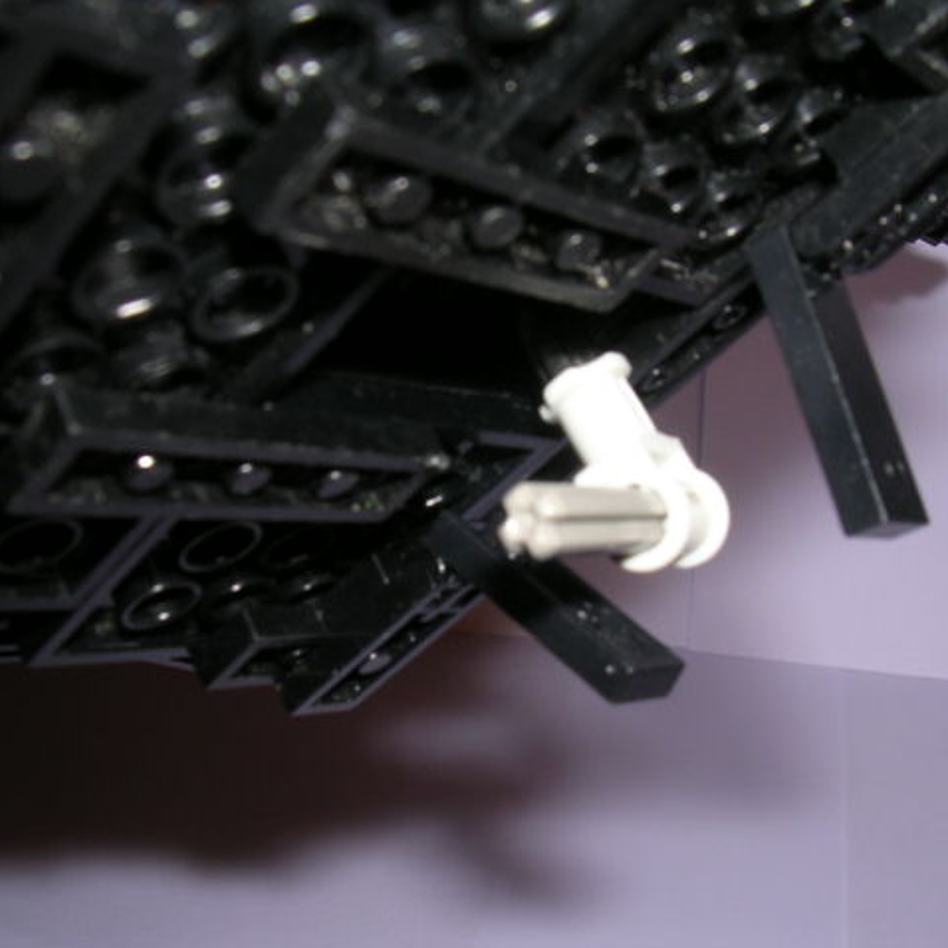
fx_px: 1394
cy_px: 474
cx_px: 537
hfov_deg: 37.5
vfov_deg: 37.6
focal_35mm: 45
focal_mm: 5.8
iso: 100
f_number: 5.6
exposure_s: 1/60.1
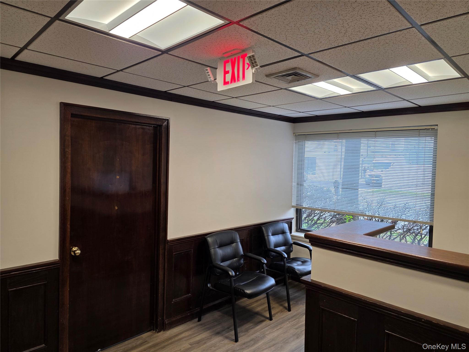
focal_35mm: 23
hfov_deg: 73.9
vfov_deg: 58.9
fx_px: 312
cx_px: 234
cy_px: 176
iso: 100
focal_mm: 6.3
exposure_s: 1/120
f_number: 1.7
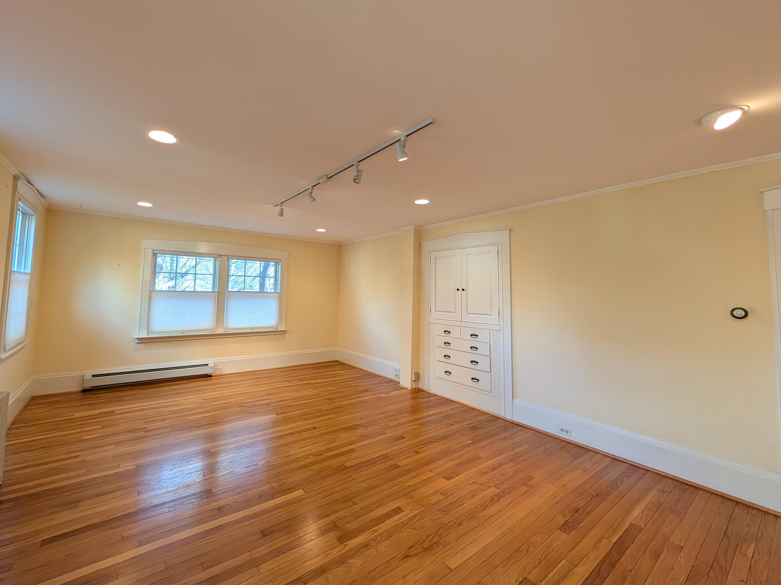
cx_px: 361
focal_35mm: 13
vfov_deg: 89.8
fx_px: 293
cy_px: 271
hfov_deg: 106.0
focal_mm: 2.02
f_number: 1.7
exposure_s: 1/60
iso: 90
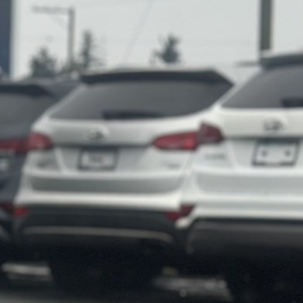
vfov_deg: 7.1
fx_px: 2446
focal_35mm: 247
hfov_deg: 6.5
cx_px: -576
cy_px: 210
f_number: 1.78
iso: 80
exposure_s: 1/823
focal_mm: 6.86
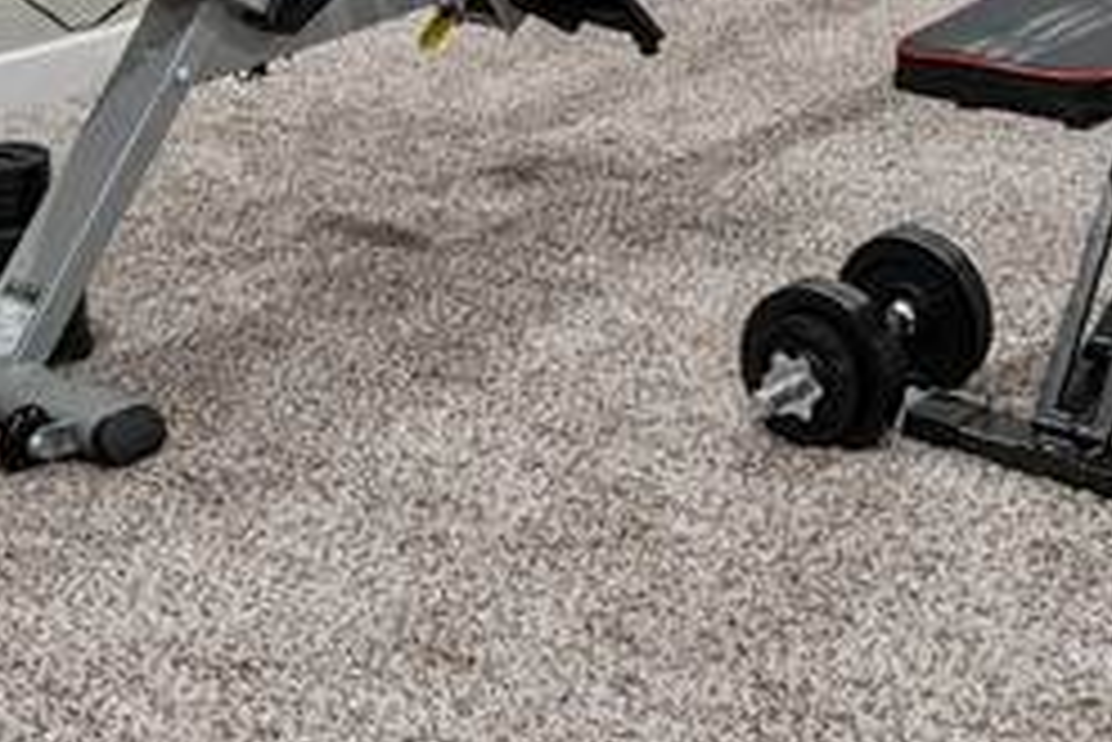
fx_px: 2720
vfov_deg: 13.6
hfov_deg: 23.1
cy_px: -677
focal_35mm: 88
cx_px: 482
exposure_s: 1/5
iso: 400
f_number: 8
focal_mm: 17
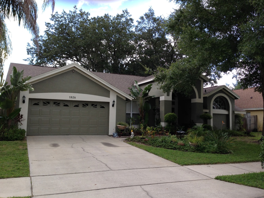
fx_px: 252
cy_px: 99
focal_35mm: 33
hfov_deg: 55.3
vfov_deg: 43.0
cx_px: 132
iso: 50
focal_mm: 4.12
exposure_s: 1/282
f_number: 2.4
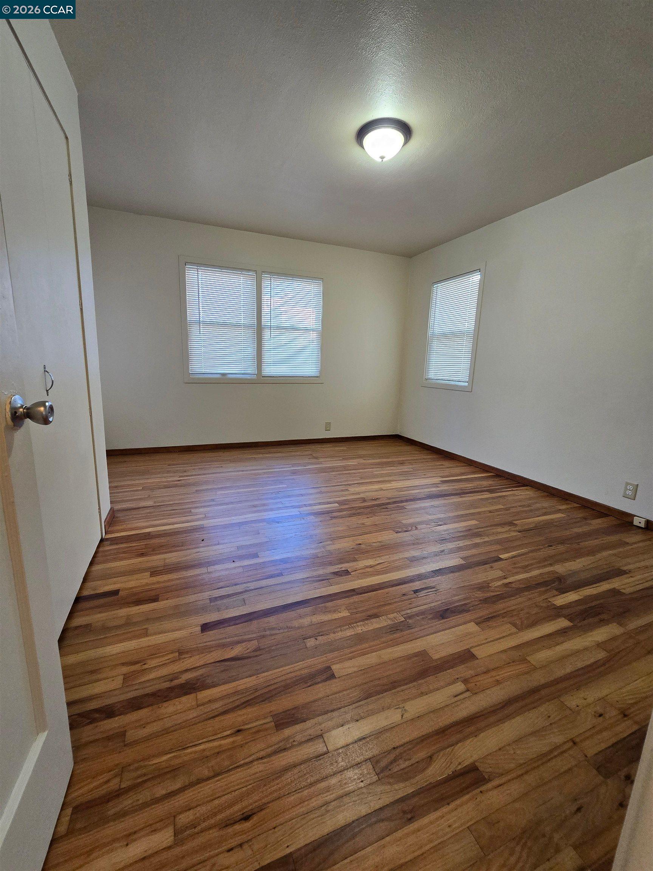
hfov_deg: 89.9
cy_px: 436
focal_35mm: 13
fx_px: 327
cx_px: 326
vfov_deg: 106.2
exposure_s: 1/60
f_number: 2.2
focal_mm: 2.2
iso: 200
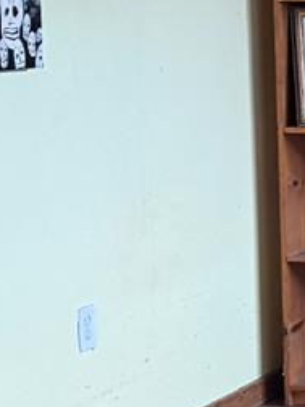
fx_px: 1680
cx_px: 821
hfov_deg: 9.0
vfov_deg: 13.8
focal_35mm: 143
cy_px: 111
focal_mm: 6.76
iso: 250
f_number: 1.78
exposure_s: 1/60
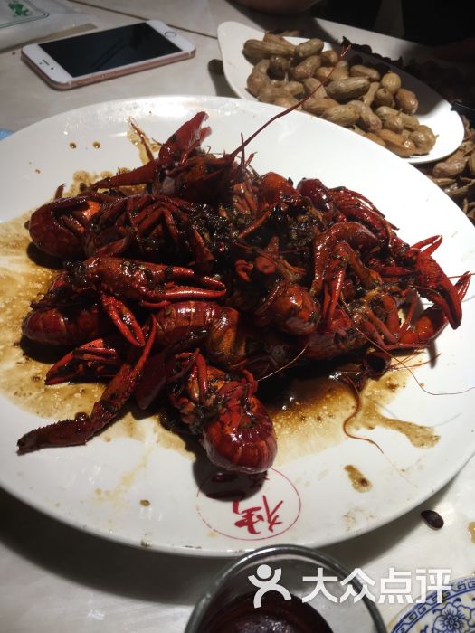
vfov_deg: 61.7
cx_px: 238
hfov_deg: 48.2
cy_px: 316
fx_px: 531
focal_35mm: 29
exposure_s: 1/100
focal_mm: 4.15
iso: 25
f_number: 2.2
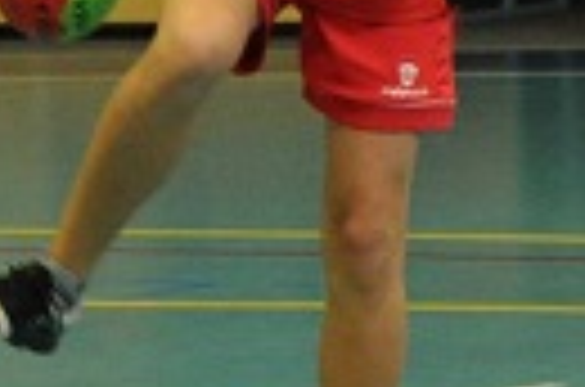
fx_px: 6533
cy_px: -104
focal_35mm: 403
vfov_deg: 3.4
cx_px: 716
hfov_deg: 5.1
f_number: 5
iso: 1600
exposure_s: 1/125
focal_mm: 58
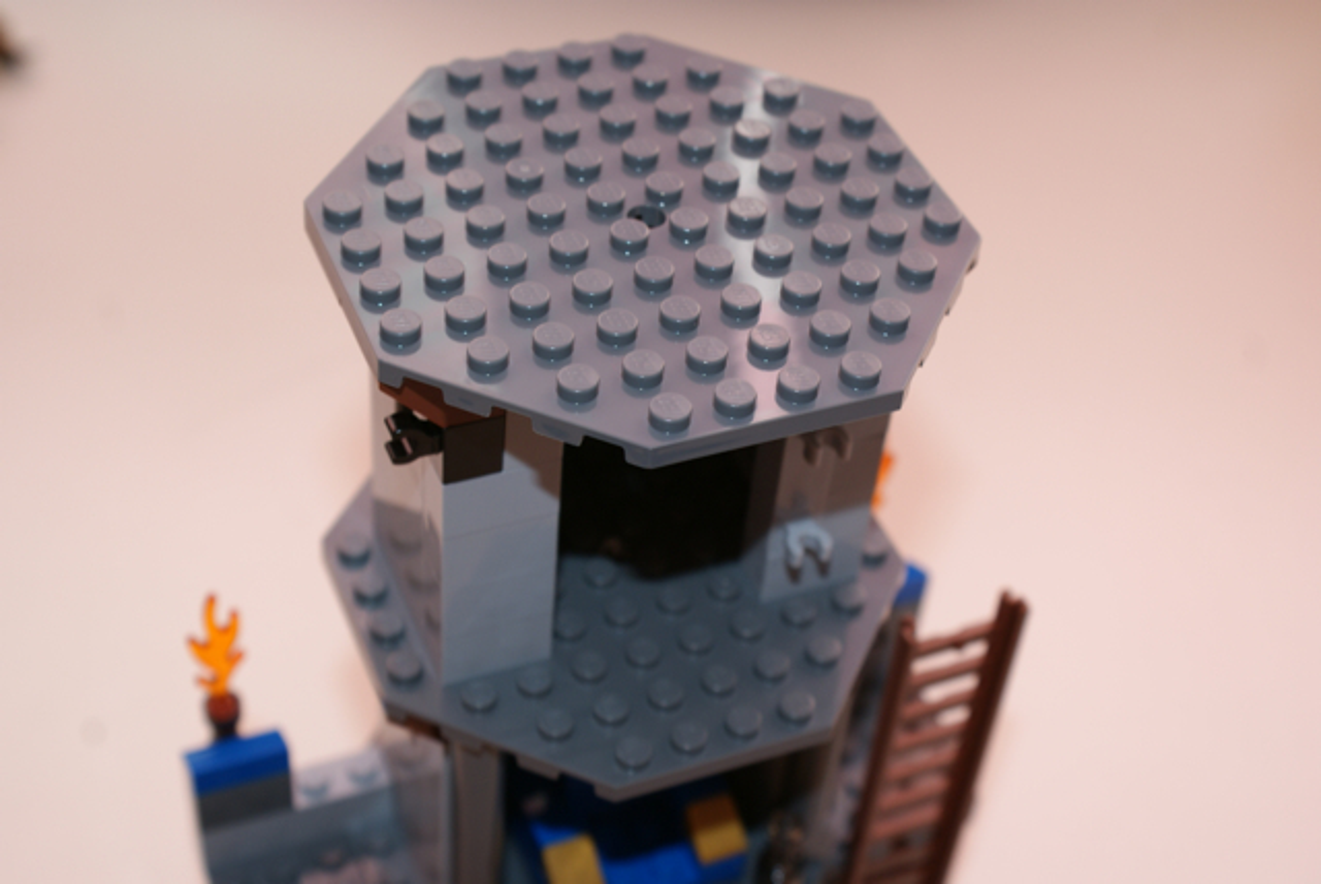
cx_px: 660
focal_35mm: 52
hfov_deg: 37.8
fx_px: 1928
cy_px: 442
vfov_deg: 25.8
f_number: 6.3
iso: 200
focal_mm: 35
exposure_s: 1/60
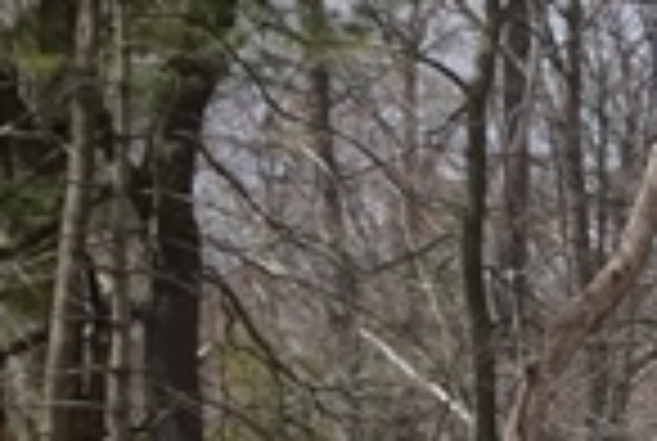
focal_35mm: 220
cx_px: 2074
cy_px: 587
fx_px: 4032
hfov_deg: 7.9
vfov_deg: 6.2
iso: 800
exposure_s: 1/2000
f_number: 8
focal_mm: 21
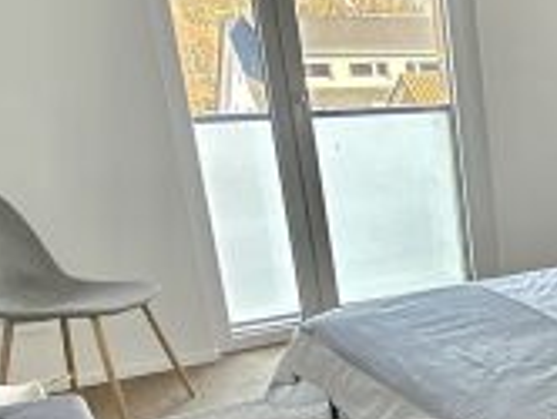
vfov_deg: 24.6
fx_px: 951
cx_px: 825
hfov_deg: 25.2
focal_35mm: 59
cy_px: 317
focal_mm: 2.22
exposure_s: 1/99
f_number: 2.2
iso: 160
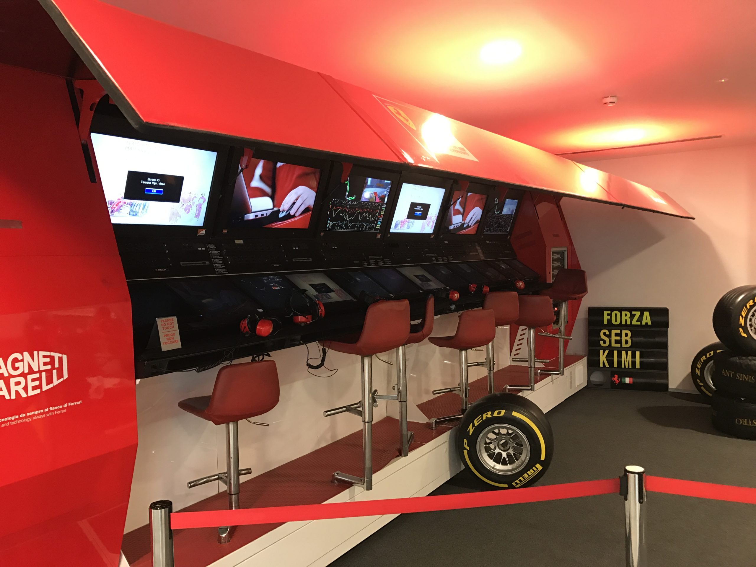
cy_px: 284
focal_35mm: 28
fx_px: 612
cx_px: 378
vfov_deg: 49.7
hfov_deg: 63.4
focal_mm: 3.99
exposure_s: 1/17
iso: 64
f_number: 1.8
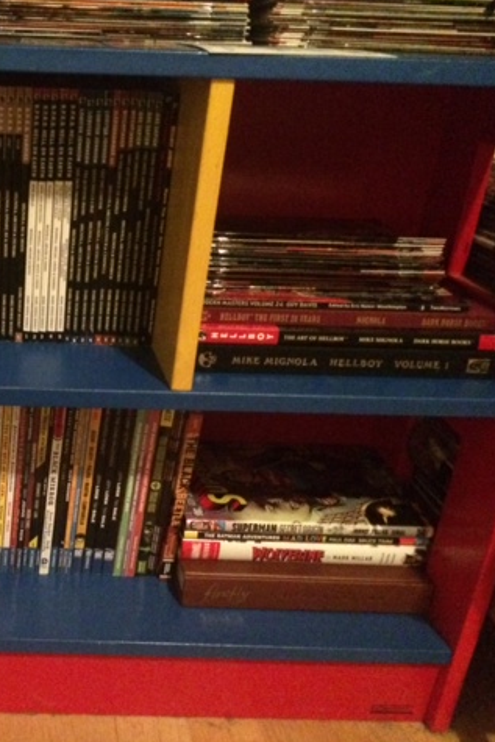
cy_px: 370
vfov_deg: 46.4
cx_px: 5
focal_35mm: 42
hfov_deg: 29.8
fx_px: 866
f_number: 2.2
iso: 1000
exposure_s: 1/15
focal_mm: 4.12
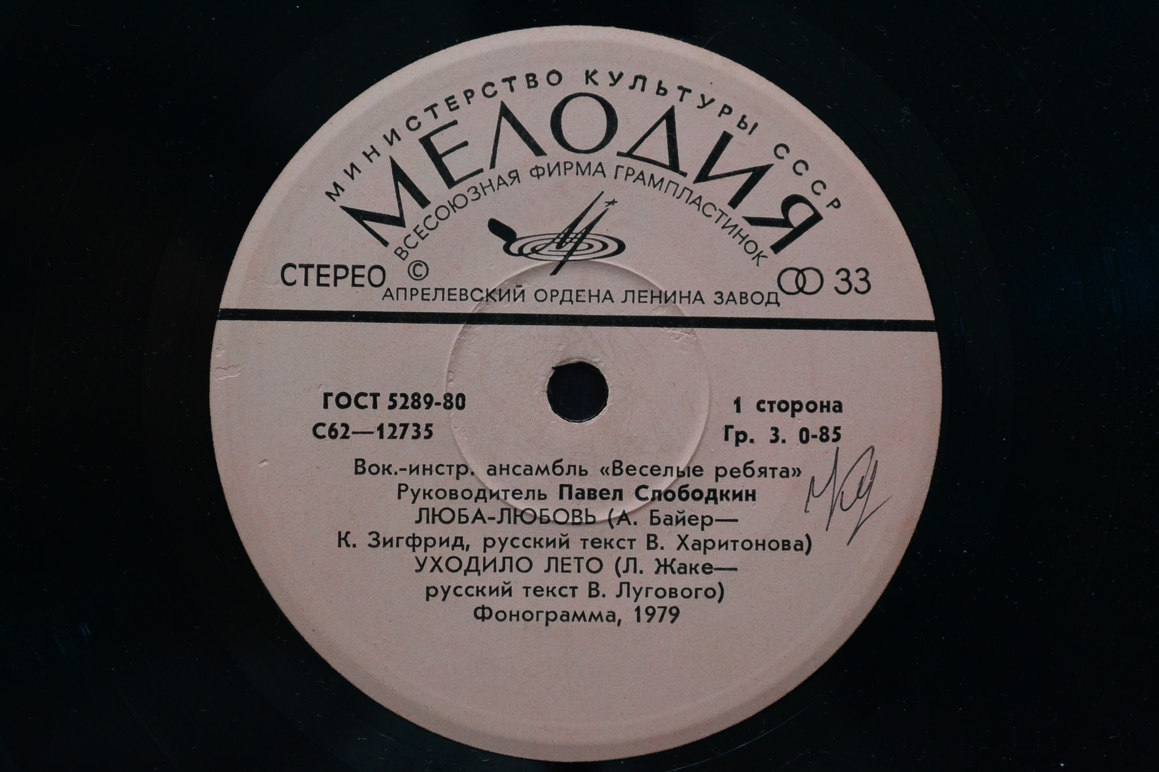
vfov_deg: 16.6
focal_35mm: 82
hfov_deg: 24.6
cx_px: 580
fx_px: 2656
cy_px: 386
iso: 1600
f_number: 7.1
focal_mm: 55
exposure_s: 1/160
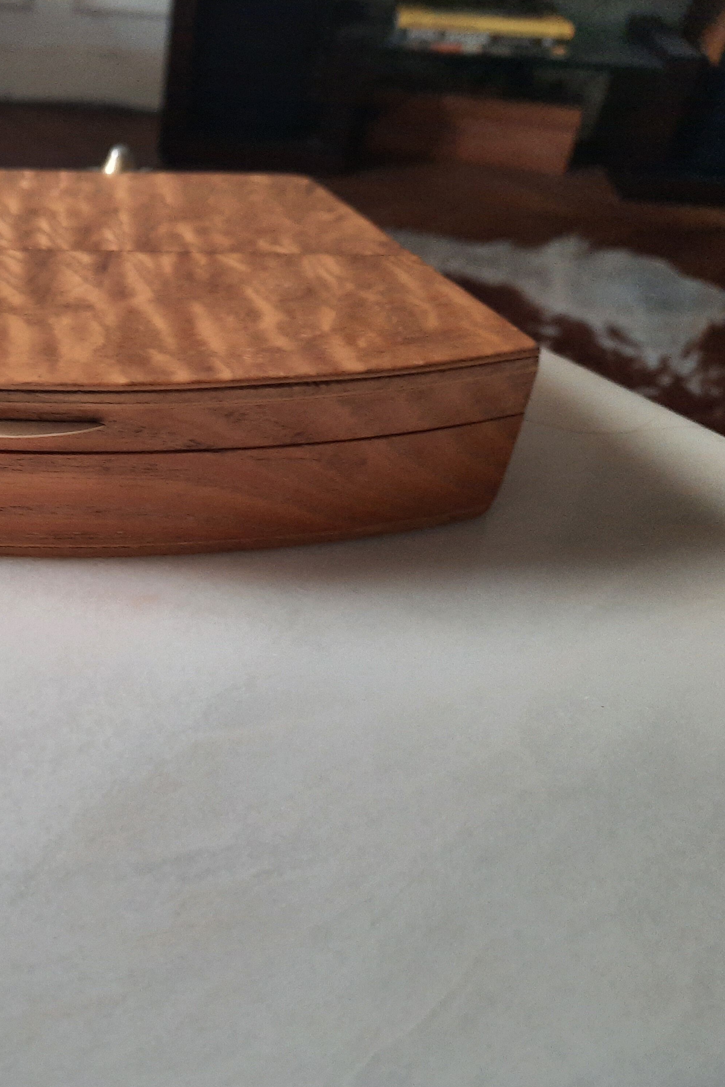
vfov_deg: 54.4
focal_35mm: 35
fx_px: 1057
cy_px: 546
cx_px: 16
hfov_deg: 34.7
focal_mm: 4.6
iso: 320
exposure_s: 1/50
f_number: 2
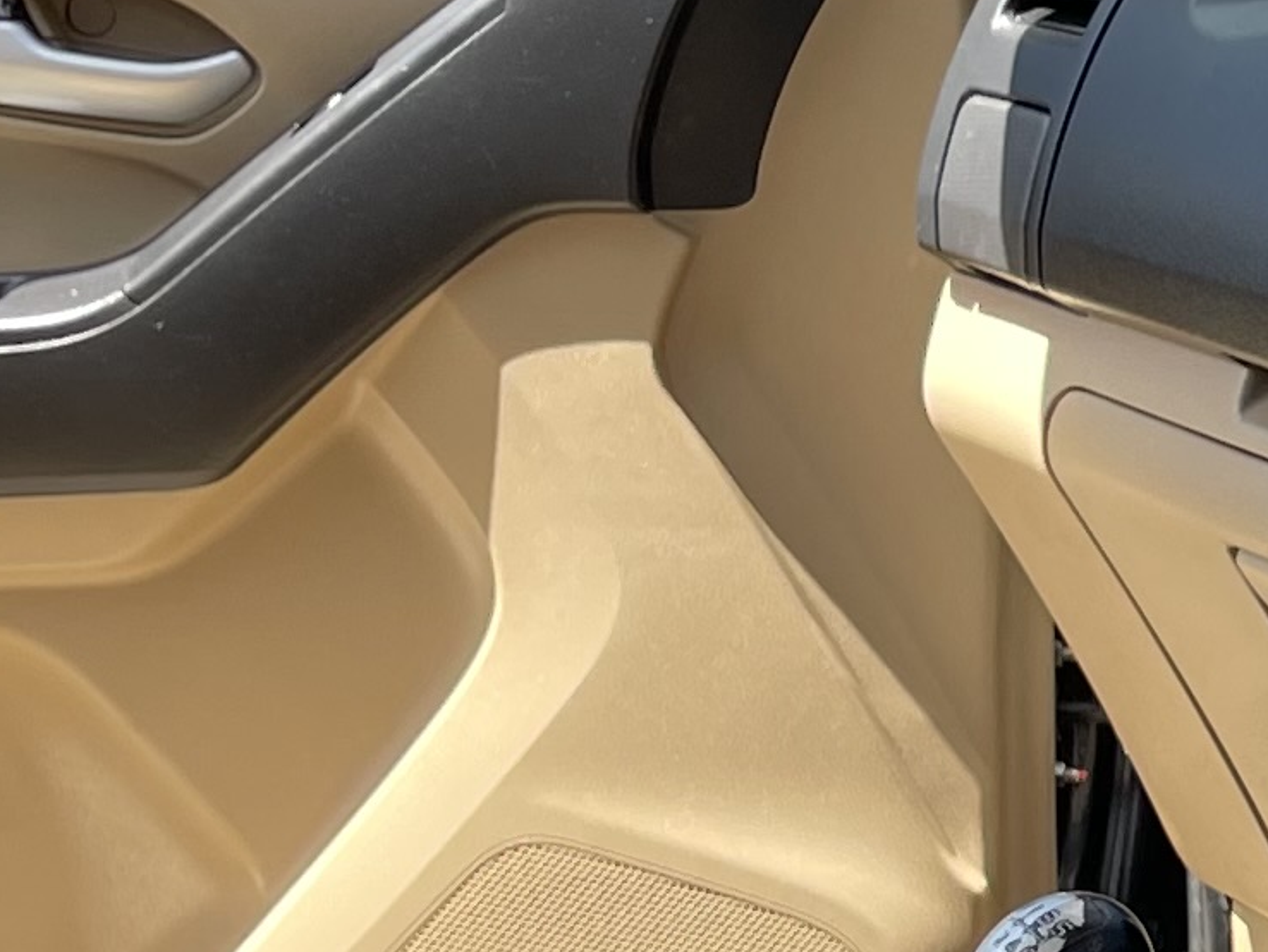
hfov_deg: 12.8
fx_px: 5203
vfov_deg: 10.4
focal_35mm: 142
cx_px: 2206
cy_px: 820
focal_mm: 5.1
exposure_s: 1/246
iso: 32
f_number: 1.6
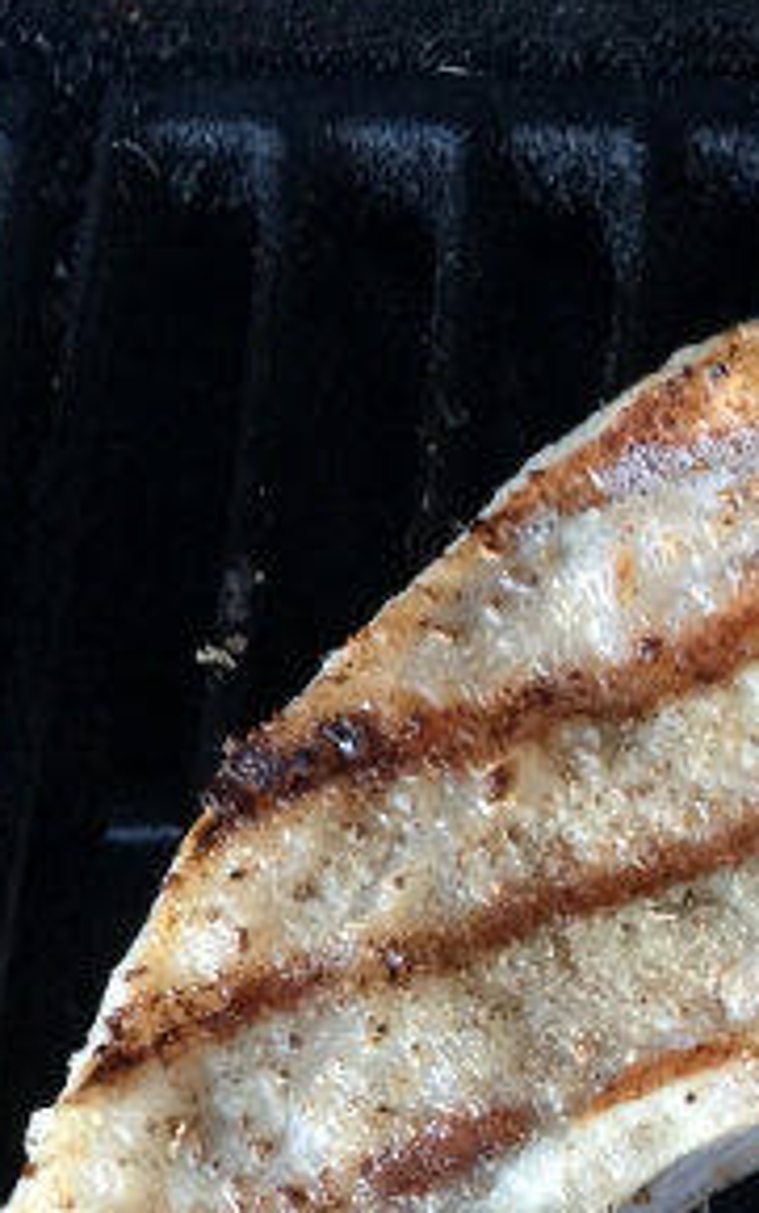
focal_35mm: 68
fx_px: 2247
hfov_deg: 17.5
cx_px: 1086
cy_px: 986
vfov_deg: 29.4
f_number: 2.2
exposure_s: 1/10
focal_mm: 4.15
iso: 100
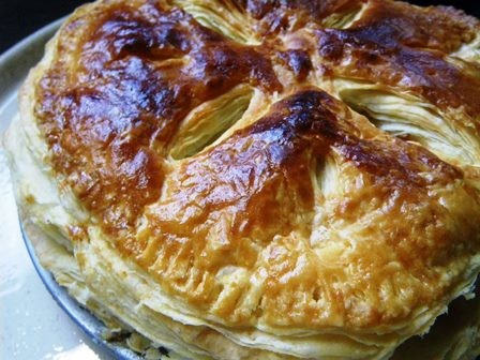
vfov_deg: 41.8
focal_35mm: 34
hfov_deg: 54.0
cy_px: 180
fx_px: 471
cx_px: 240
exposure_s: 1/30
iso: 800
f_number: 3.8
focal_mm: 6.1
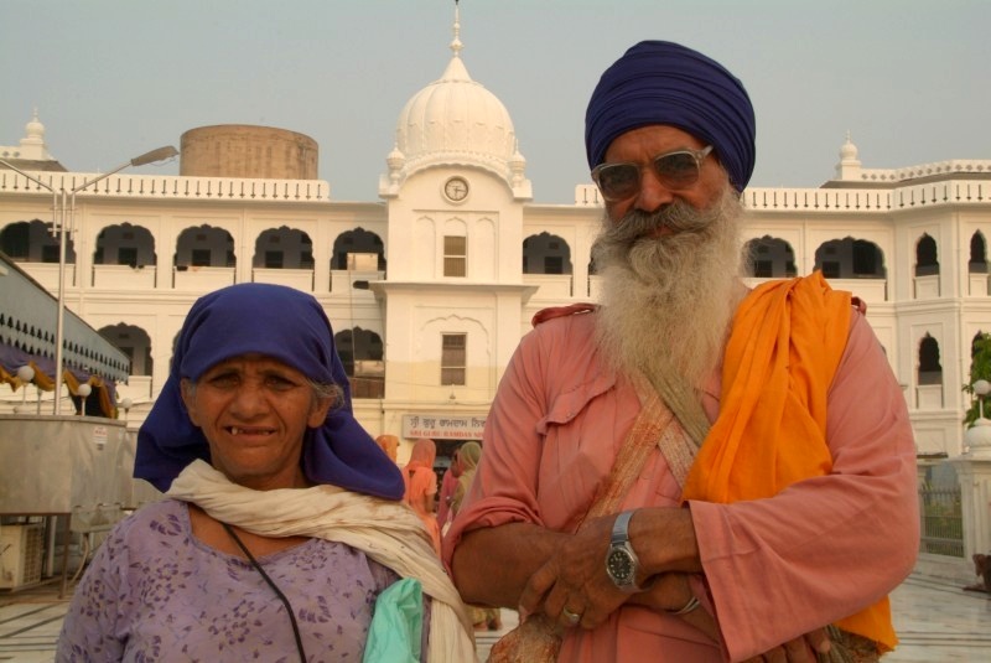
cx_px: 496
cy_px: 332
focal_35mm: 47
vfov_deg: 28.7
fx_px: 1295
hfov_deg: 41.9
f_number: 9.5
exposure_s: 1/350
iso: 400
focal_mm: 31
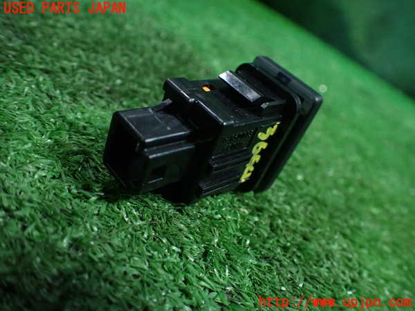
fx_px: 360
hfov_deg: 60.0
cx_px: 208
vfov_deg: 46.8
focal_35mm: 30
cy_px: 156
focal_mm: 5.4
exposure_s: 1/80
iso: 800
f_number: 2.3
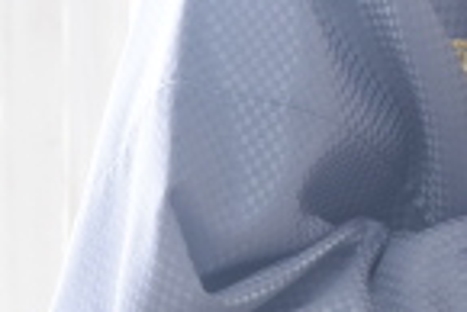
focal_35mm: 474
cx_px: 415
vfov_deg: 2.9
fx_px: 6155
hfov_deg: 4.3
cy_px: -378
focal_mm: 86
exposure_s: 1/125
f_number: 5
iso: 1000
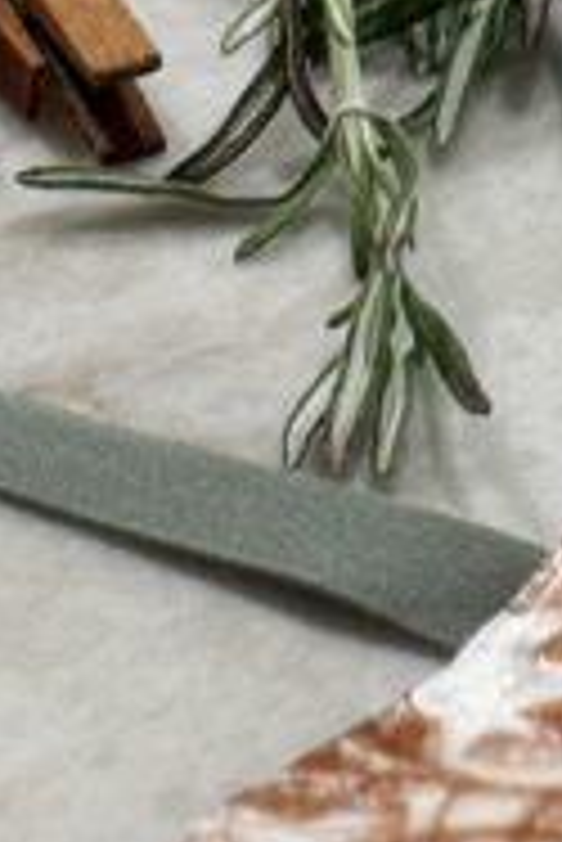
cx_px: 63
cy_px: -131
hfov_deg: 5.0
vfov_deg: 7.5
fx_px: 6380
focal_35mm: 273
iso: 320
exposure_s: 1/40
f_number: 1.78
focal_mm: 6.76
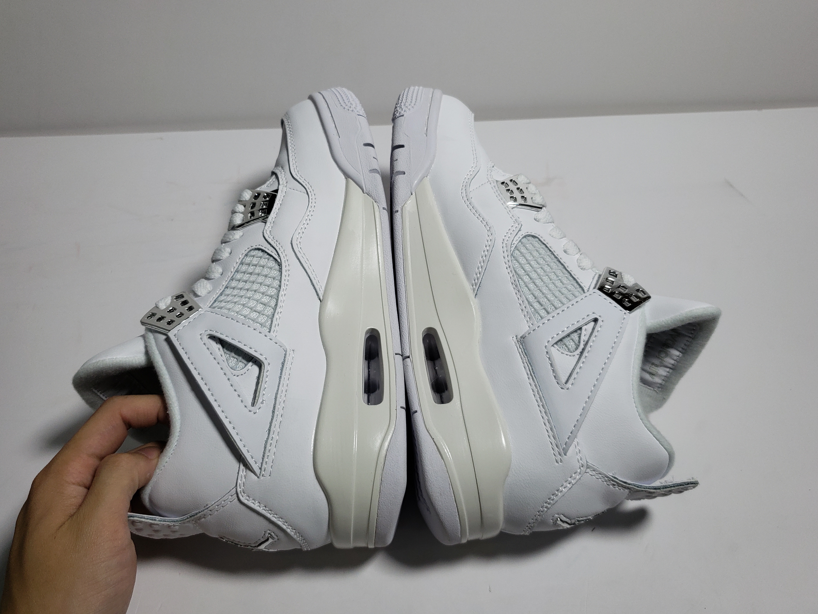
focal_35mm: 28
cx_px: 402
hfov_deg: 63.4
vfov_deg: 49.7
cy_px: 291
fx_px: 662
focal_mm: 4.3
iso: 50
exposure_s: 1/854
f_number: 1.5
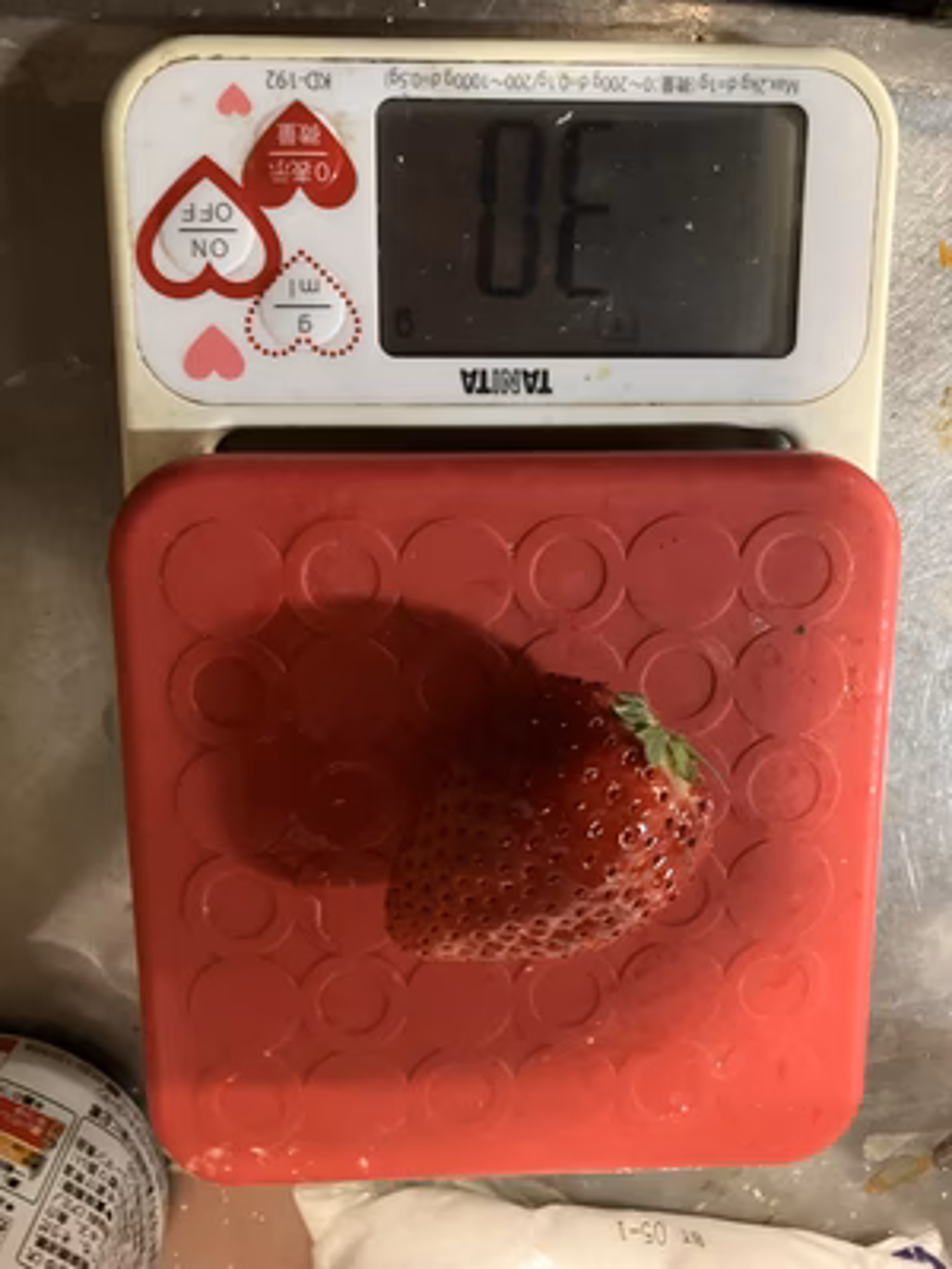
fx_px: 1027
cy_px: 634
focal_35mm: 28
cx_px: 476
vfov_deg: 63.4
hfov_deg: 49.7
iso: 640
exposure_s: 1/25
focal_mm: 3.99
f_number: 1.8
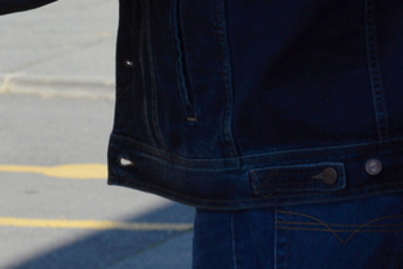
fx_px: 3784
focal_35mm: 338
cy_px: -279
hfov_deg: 6.1
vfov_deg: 4.0
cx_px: -116
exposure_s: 1/250
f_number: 8
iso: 100
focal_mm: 55
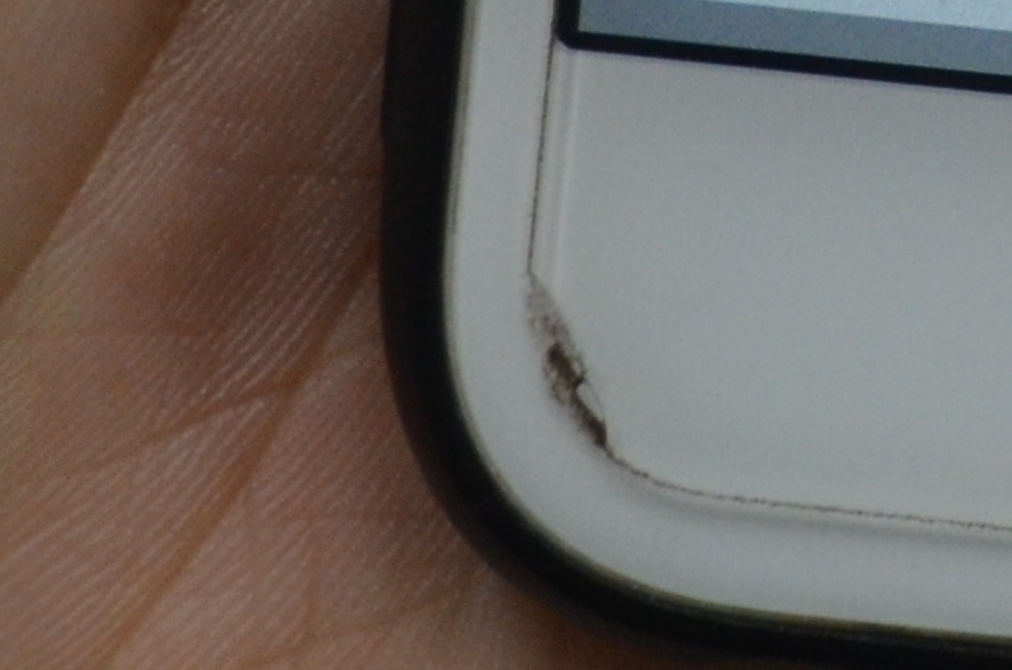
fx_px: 7096
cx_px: 1828
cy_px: -798
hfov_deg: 7.9
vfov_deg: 5.3
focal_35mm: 253
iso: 800
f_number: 4.2
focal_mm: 26
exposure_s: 1/640
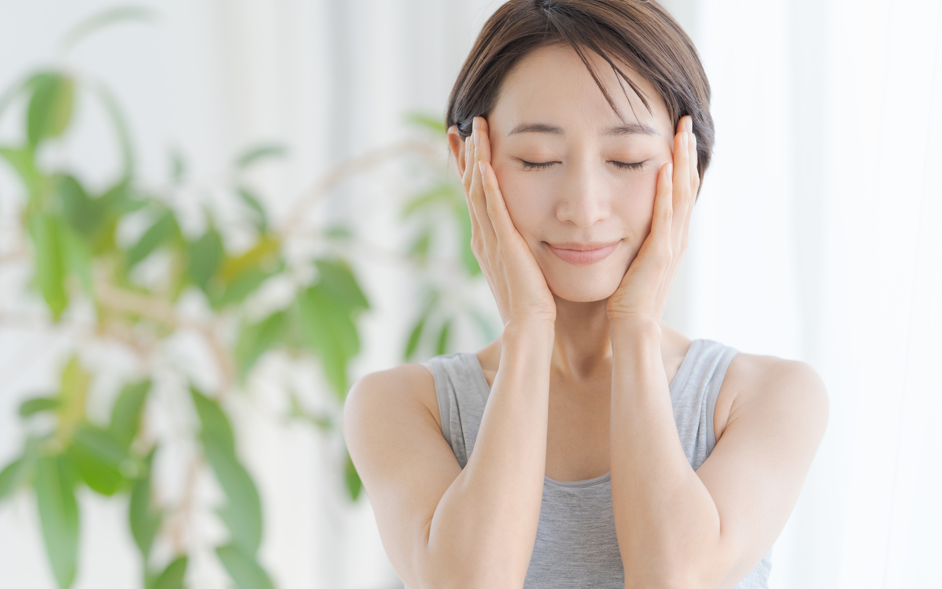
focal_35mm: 144
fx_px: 3697
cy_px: 289
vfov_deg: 9.1
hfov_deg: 14.5
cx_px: 487
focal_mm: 135
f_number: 2.8
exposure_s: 1/160
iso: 320
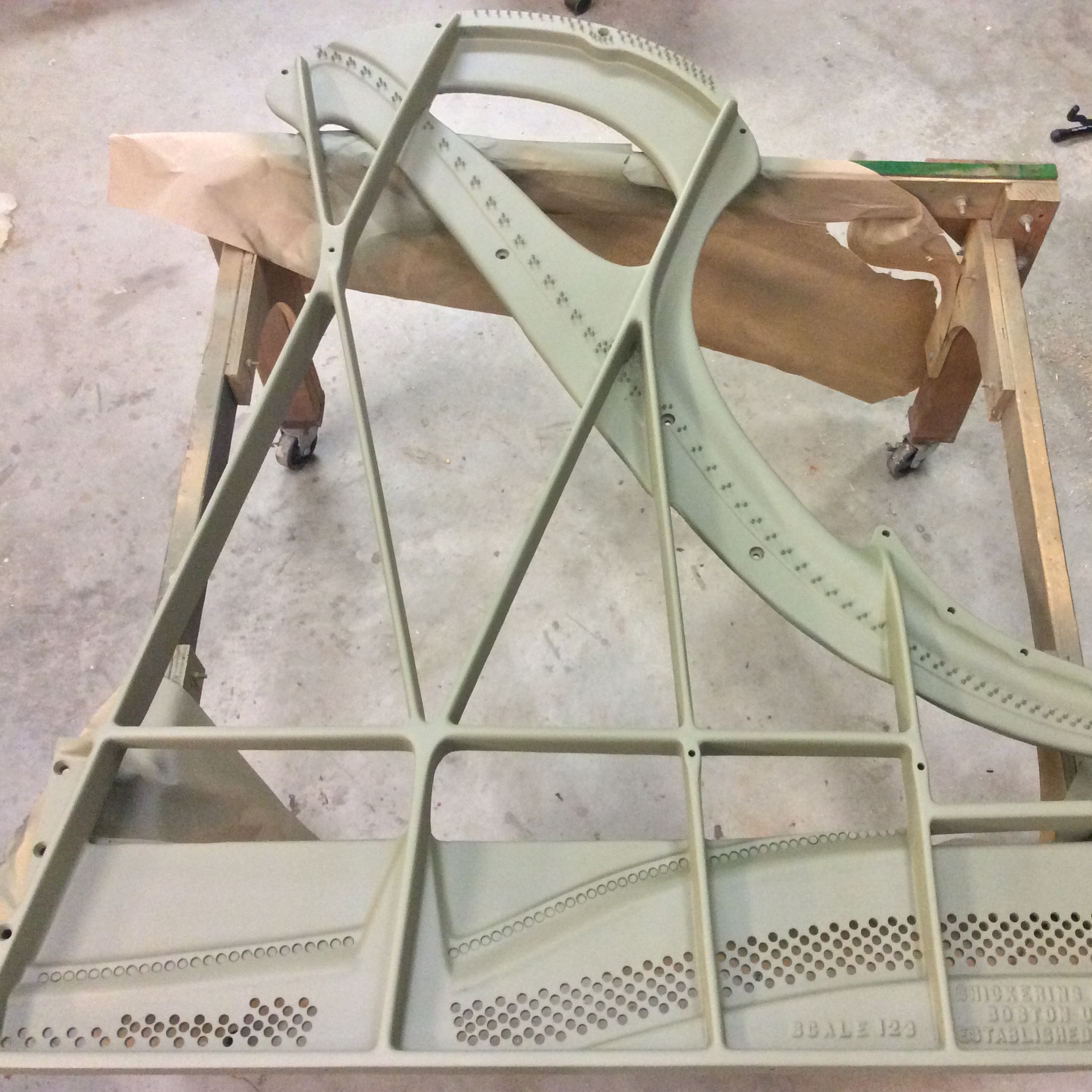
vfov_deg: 43.9
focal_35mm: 38
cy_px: 548
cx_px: 678
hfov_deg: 43.5
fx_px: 1356
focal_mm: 3.3
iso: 250
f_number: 2.4
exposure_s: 1/24
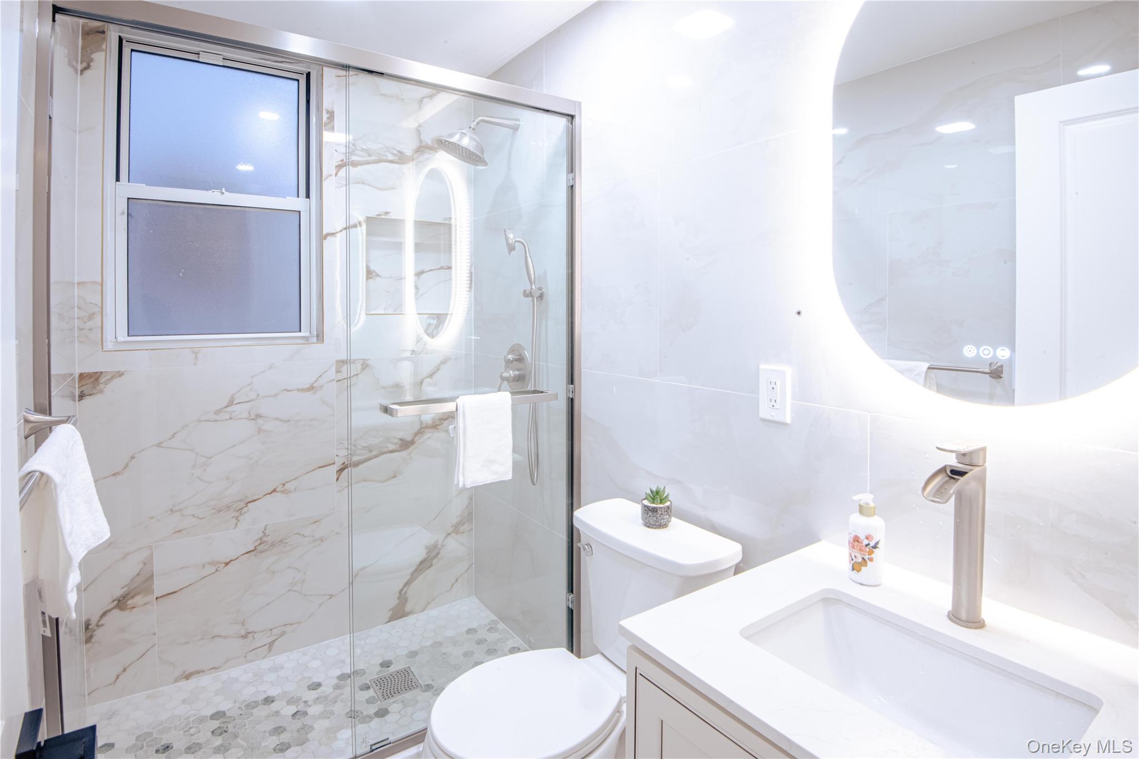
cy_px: 380
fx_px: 569
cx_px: 570
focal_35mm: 18
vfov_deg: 67.4
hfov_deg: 90.0
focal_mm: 18
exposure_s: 1/1.25
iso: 500
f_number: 22
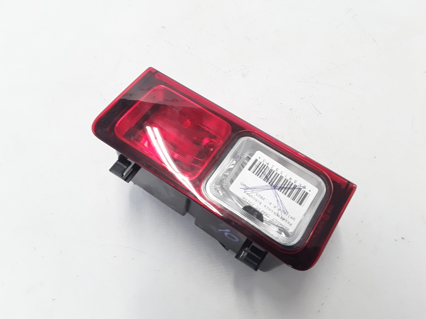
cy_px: 160
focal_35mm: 27
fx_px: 332
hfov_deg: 65.3
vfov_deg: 51.4
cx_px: 213
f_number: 1.9
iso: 64
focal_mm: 2.91
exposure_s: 1/33
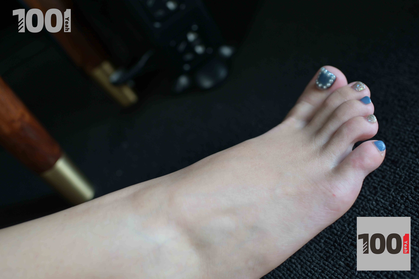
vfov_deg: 37.9
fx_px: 407
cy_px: 140
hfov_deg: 54.4
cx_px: 210
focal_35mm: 35
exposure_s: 1/200
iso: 800
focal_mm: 35
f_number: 3.5
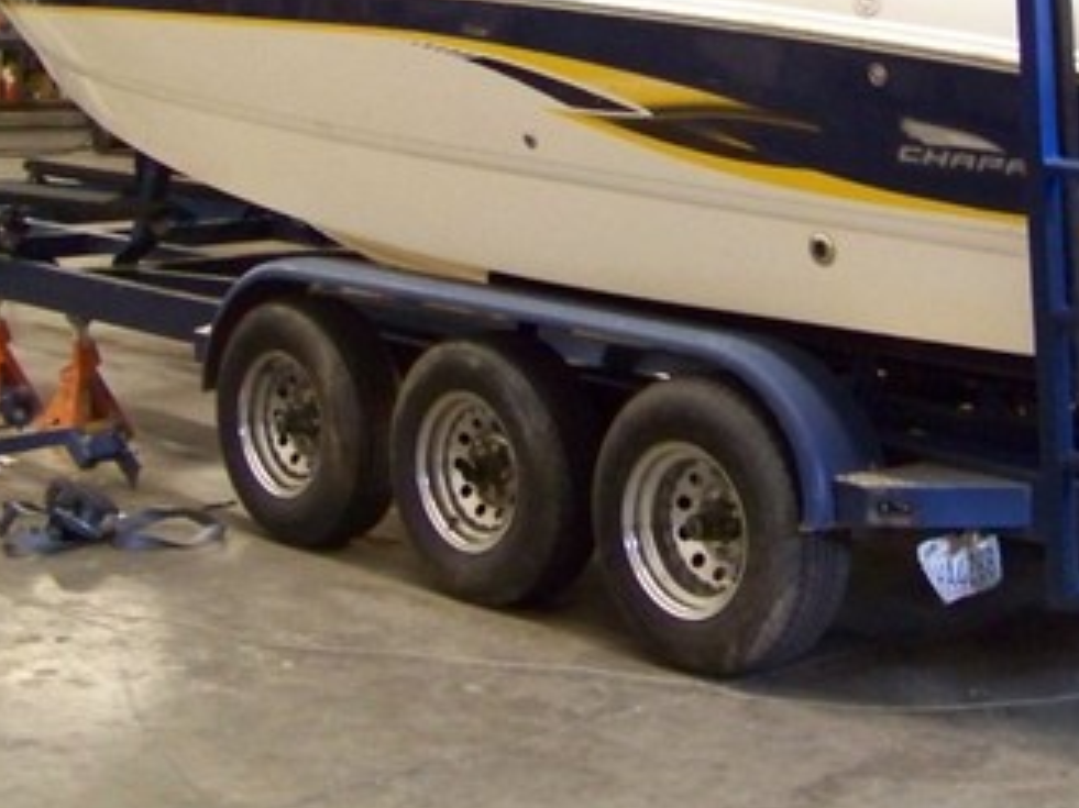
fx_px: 2399
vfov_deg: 19.0
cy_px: 173
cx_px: 845
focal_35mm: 77
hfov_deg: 25.0
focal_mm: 5.85
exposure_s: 1/20
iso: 400
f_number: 2.8
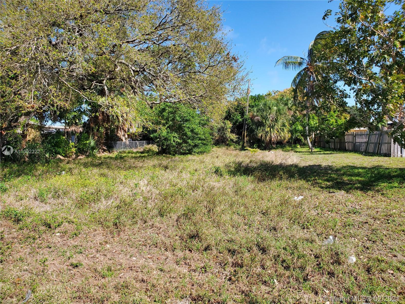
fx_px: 304
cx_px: 202
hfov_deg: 67.3
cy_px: 152
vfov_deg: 53.1
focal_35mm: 26
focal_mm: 4.3
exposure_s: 1/923
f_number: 2.4
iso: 50
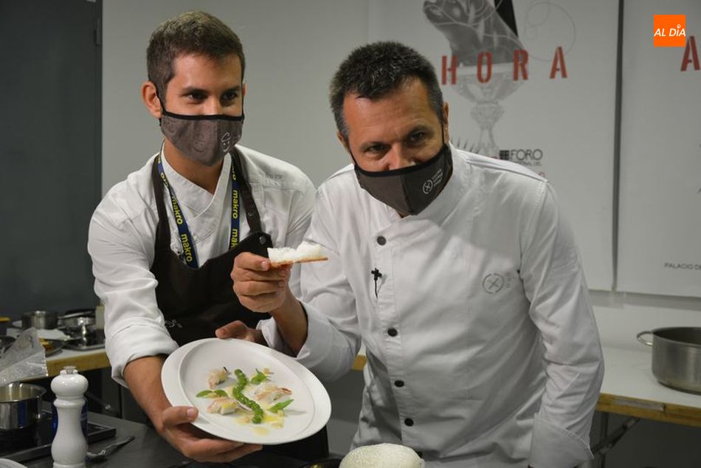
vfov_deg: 28.1
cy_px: 234
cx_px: 350
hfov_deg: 41.1
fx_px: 935
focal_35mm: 48
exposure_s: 1/30
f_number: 4.2
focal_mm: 32
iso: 1000
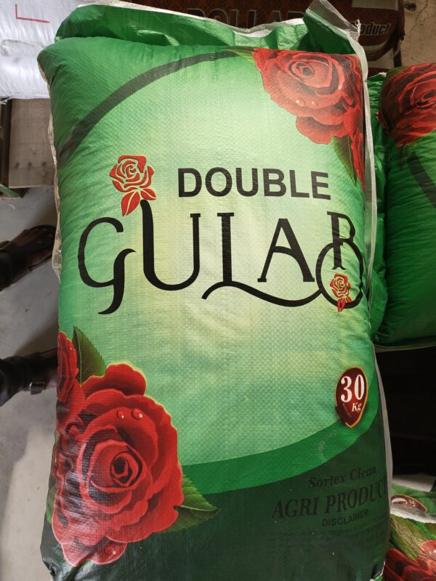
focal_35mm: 23
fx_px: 386
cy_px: 290
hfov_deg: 58.9
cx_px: 218
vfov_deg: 73.9
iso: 741
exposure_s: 1/50
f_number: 1.88
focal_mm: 5.56
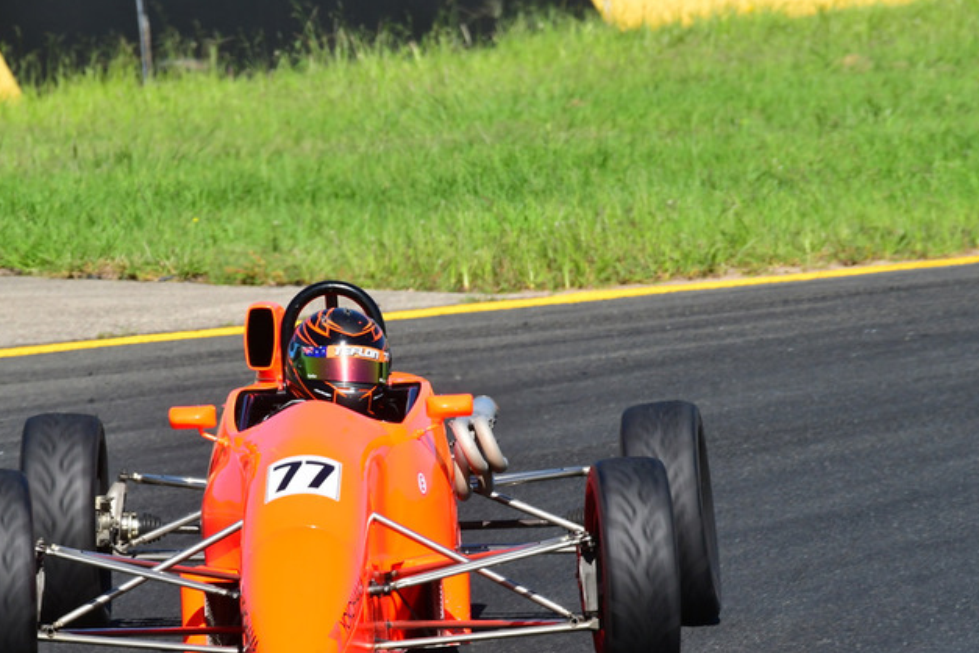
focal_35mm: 785
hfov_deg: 2.6
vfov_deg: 1.8
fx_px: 21346
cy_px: 411
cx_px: 390
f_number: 11
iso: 500
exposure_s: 1/640
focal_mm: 410
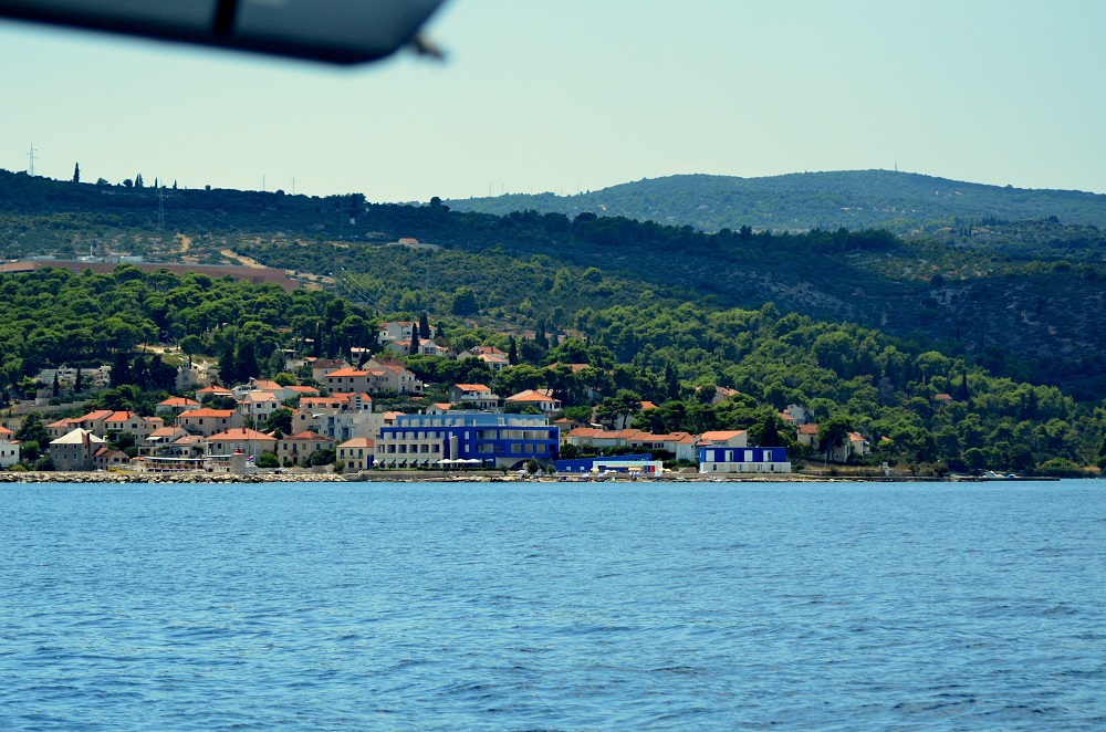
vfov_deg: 12.1
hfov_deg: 18.2
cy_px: 366
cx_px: 553
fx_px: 3449
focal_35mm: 112
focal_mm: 75
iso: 900
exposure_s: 1/8000
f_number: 4.5
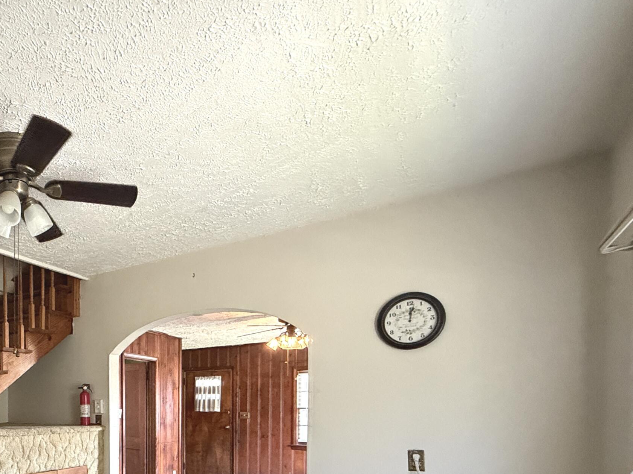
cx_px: 92
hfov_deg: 61.1
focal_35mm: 25
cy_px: 402
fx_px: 457
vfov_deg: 50.3
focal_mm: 2.22
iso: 1000
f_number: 2.2
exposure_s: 1/60
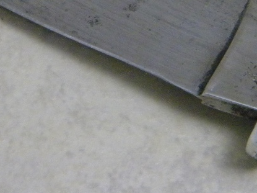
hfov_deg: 7.8
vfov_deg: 5.8
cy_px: -36
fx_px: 1878
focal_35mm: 253
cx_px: 85
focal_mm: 19
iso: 800
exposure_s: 1/51
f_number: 4.7
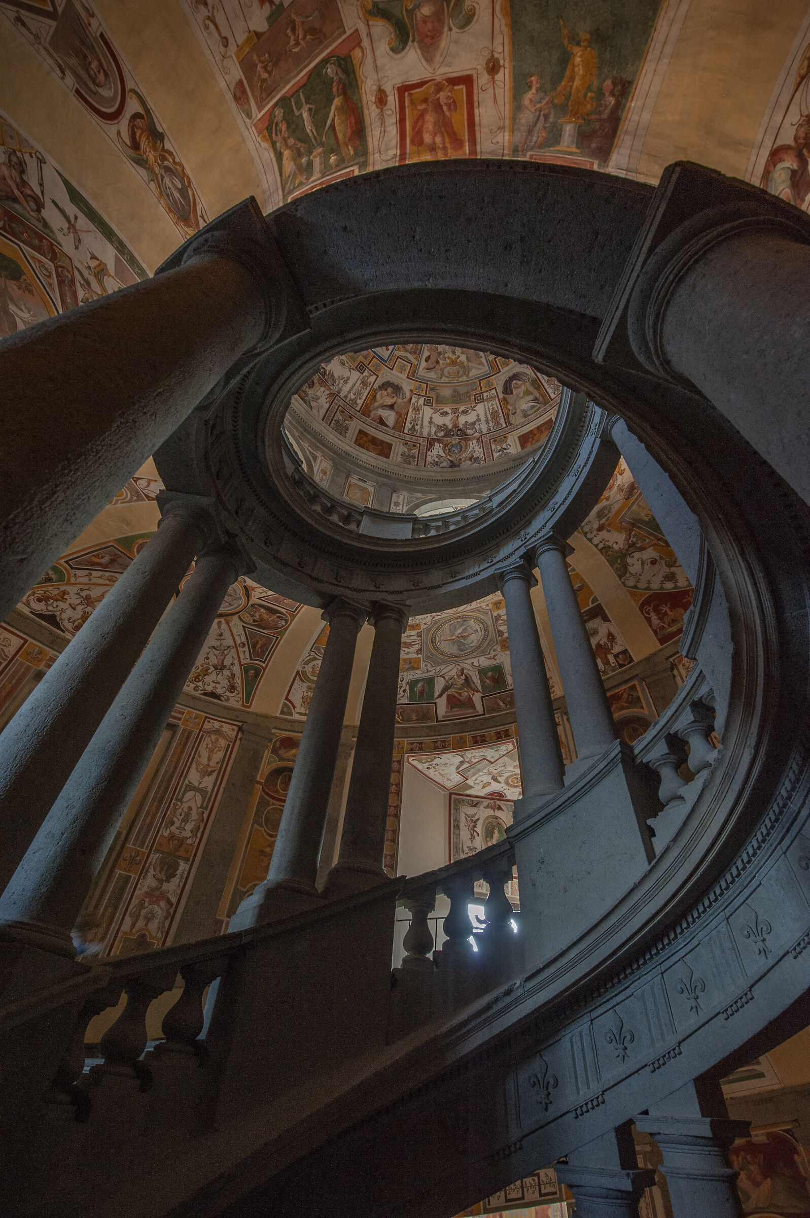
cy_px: 609
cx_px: 405
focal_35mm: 14
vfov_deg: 104.3
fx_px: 473
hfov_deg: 81.1
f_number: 9
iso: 1600
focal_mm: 14
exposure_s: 1/25
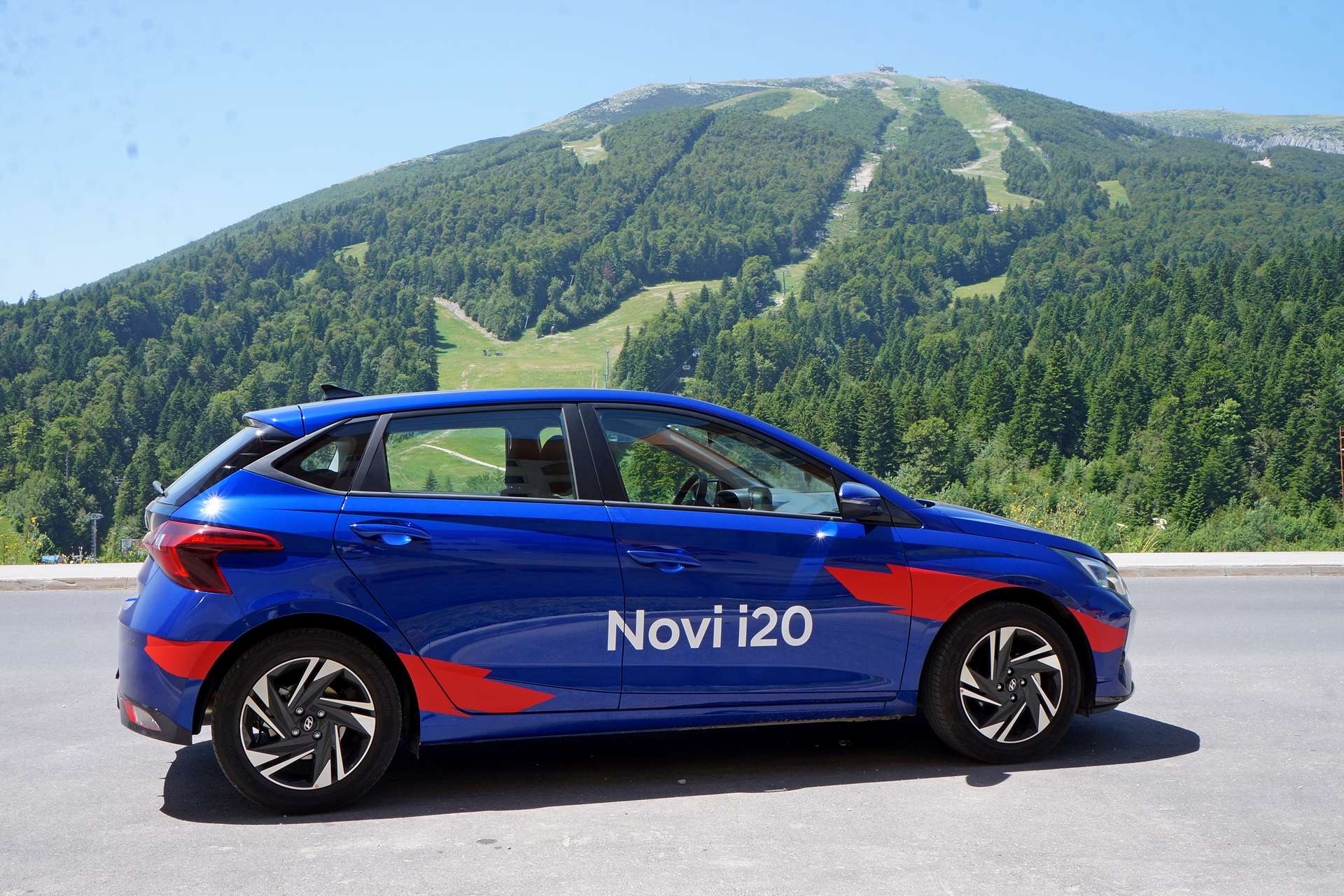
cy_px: 448
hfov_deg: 51.3
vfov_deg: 35.5
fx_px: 1400
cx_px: 672
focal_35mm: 38
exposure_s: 1/25
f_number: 18
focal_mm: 25
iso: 100
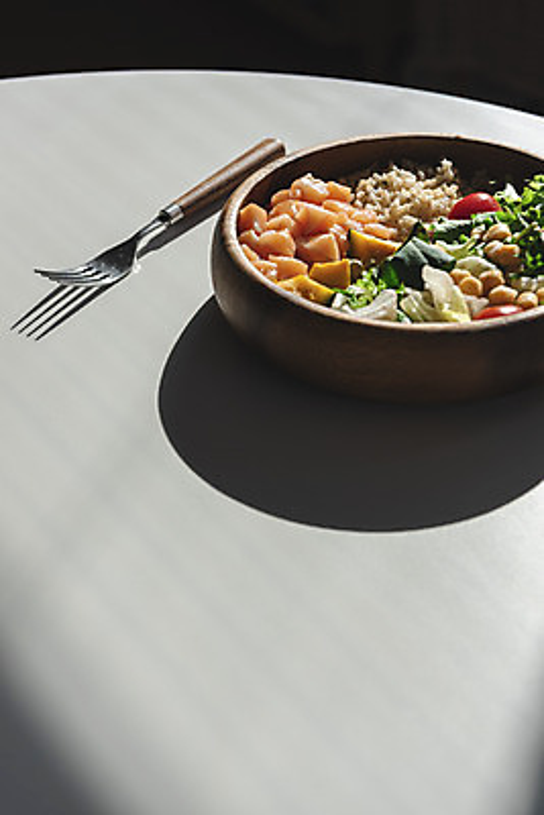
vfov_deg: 28.8
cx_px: 272
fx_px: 1585
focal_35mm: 70
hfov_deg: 19.5
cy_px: 408
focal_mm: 70
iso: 400
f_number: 6.3
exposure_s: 1/250
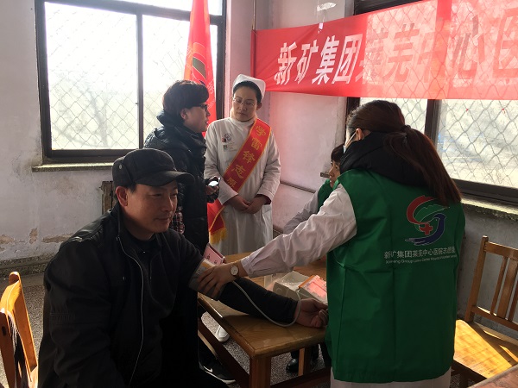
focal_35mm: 29
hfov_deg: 61.7
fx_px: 434
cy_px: 194
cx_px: 259
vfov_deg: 48.2
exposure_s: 1/100
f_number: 2.2
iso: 40
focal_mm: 4.15
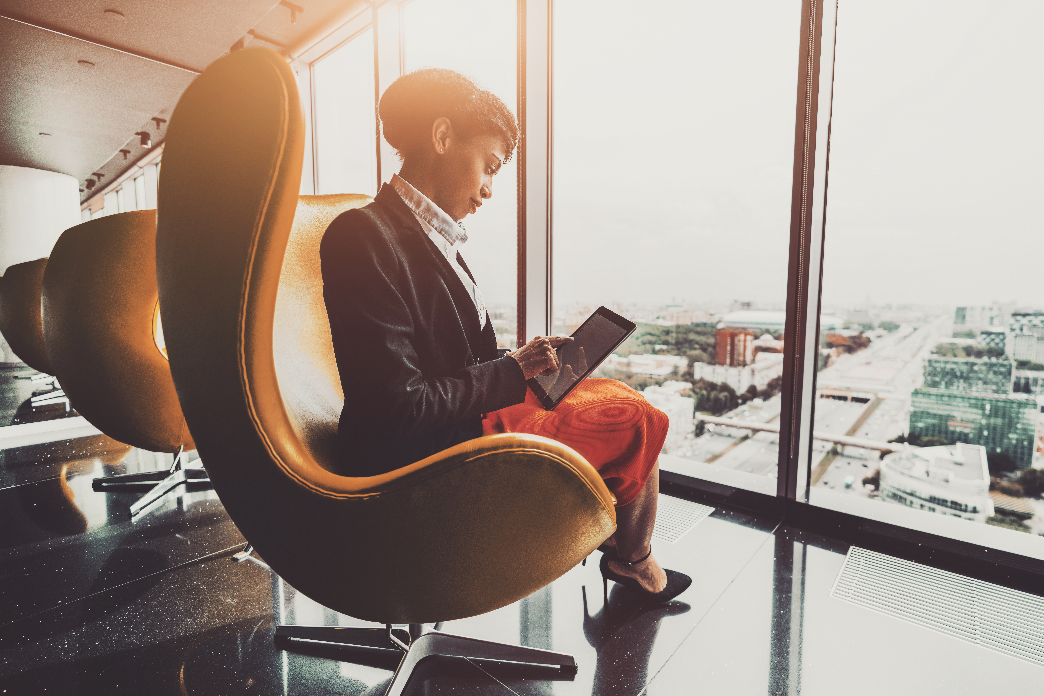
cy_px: 348
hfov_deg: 93.3
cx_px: 522
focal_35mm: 17
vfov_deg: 70.5
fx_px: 493
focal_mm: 17
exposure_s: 1/200
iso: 50
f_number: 2.8
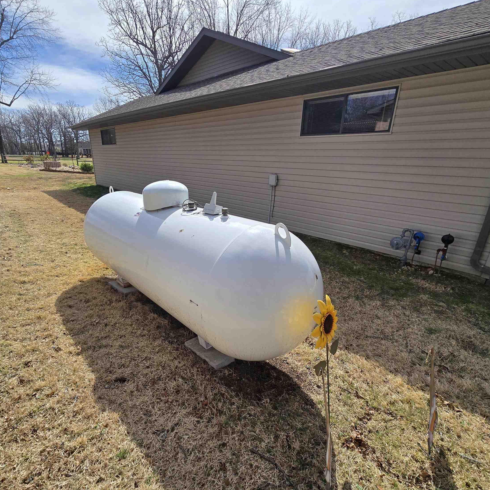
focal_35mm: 16
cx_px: 215
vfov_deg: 87.4
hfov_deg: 87.0
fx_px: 256
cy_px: 253
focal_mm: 2.2
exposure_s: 1/3018
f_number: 2.2
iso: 50
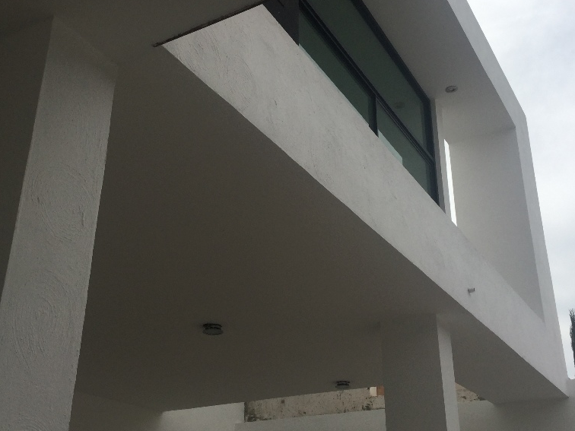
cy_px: 224
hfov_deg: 44.8
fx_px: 698
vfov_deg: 34.3
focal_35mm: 42
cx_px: 288
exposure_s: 1/2037
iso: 25
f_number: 2.4
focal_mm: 3.3
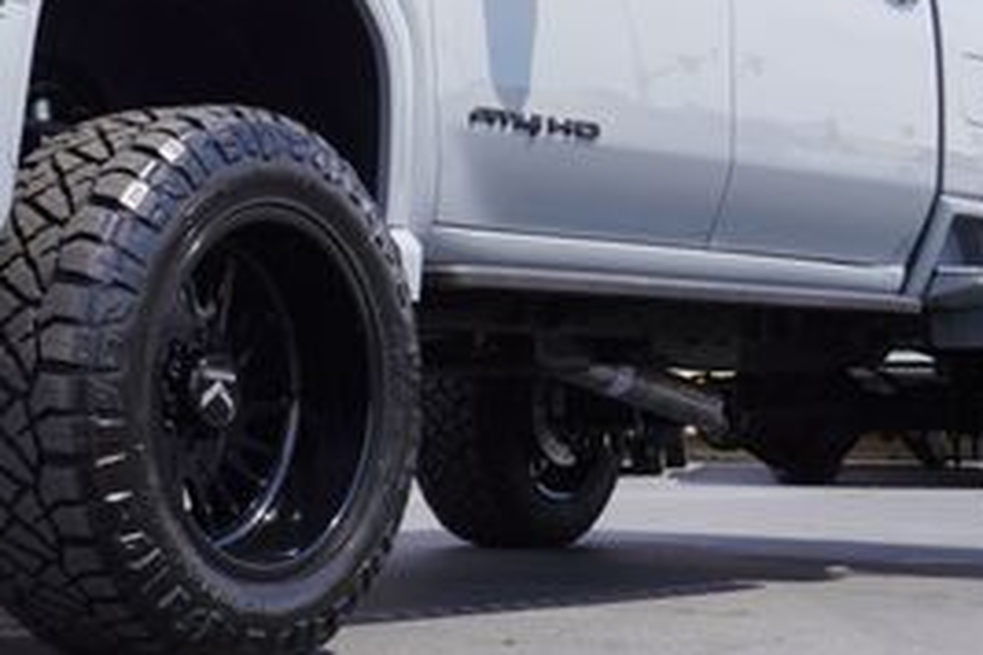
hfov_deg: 20.7
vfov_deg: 14.0
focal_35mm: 97
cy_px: 99
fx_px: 2654
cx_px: 177
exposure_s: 1/125
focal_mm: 27
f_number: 10
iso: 100
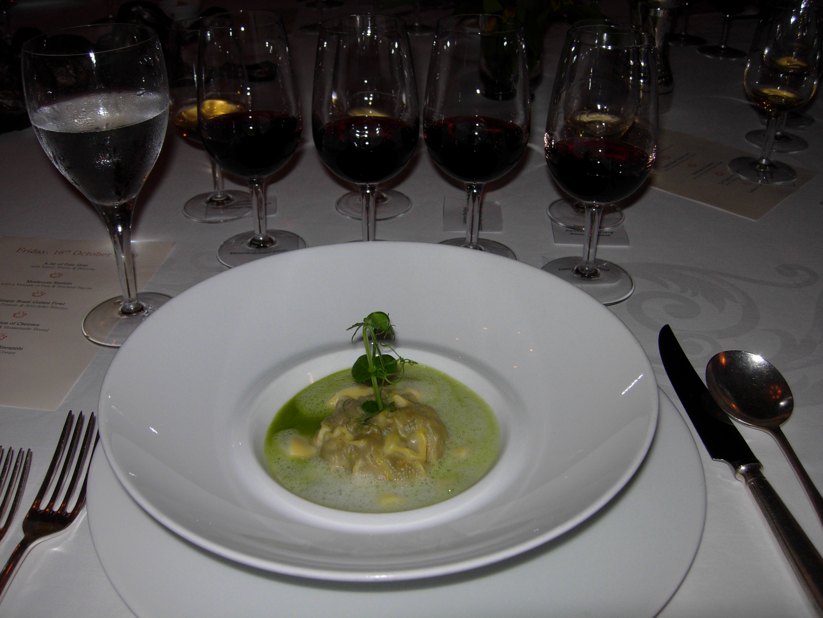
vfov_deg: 39.7
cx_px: 412
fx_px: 856
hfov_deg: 51.4
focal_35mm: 36
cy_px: 309
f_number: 3.8
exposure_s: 1/45.2
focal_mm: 7.5
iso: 50
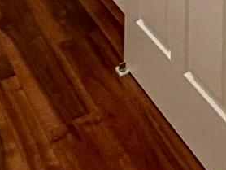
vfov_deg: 10.5
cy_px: -326
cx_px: 417
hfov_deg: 15.9
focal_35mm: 103
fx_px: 673
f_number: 2.2
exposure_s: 1/60
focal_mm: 2.22
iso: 320
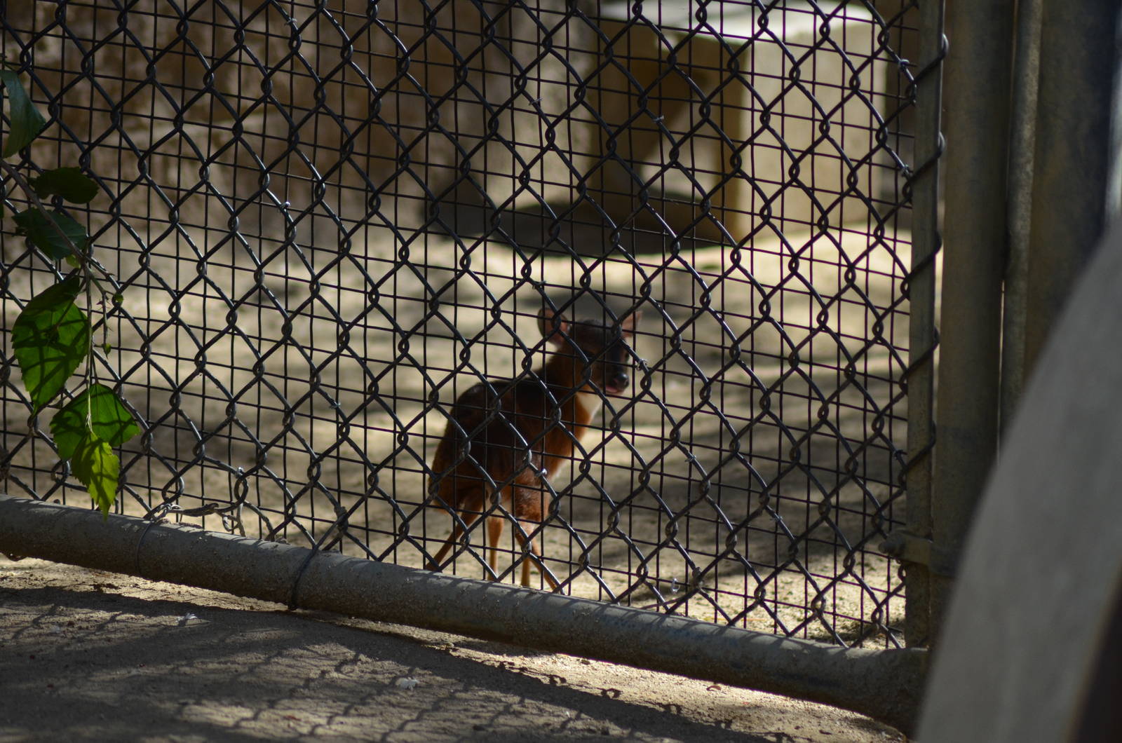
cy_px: 372
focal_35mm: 345
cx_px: 561
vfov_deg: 4.0
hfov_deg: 6.0
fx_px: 10731
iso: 640
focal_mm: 230
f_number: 5
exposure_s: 1/1000
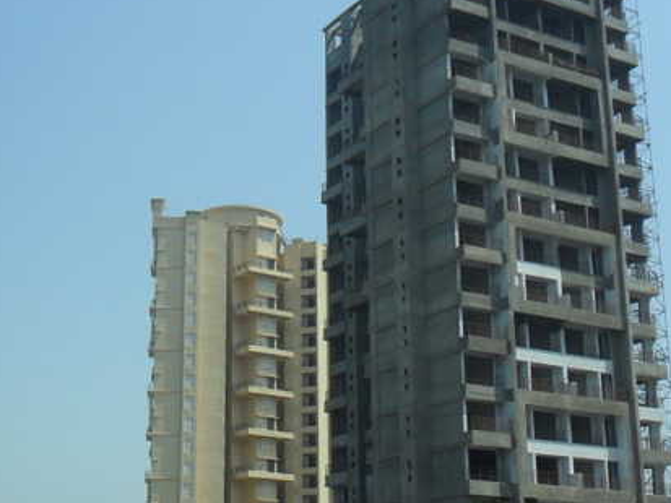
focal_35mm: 62
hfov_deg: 30.9
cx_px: 223
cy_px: 307
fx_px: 1202
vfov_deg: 23.6
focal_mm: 5.7
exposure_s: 1/250
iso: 100
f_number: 9.4
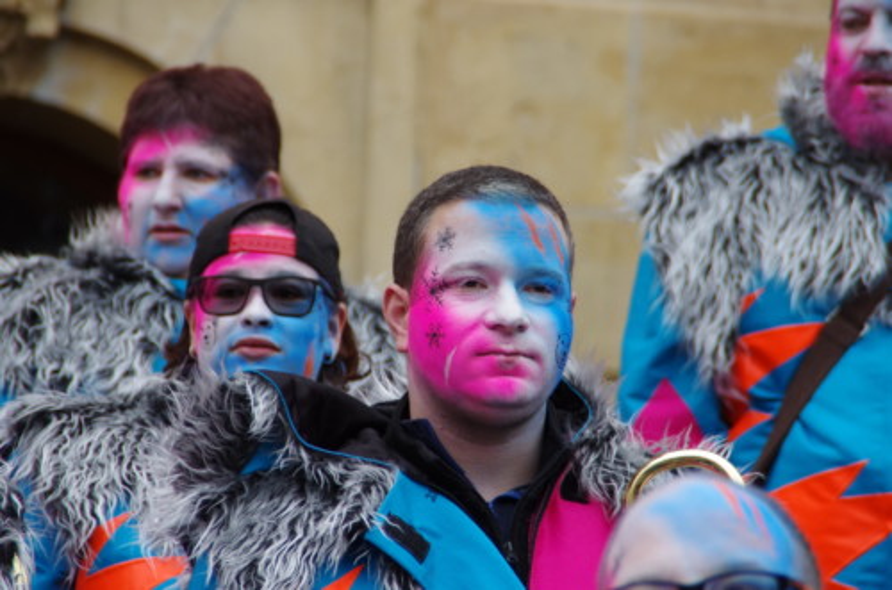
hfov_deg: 6.9
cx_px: 446
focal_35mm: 300
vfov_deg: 4.6
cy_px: 295
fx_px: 7417
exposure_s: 1/250
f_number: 6.3
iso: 800
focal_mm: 200
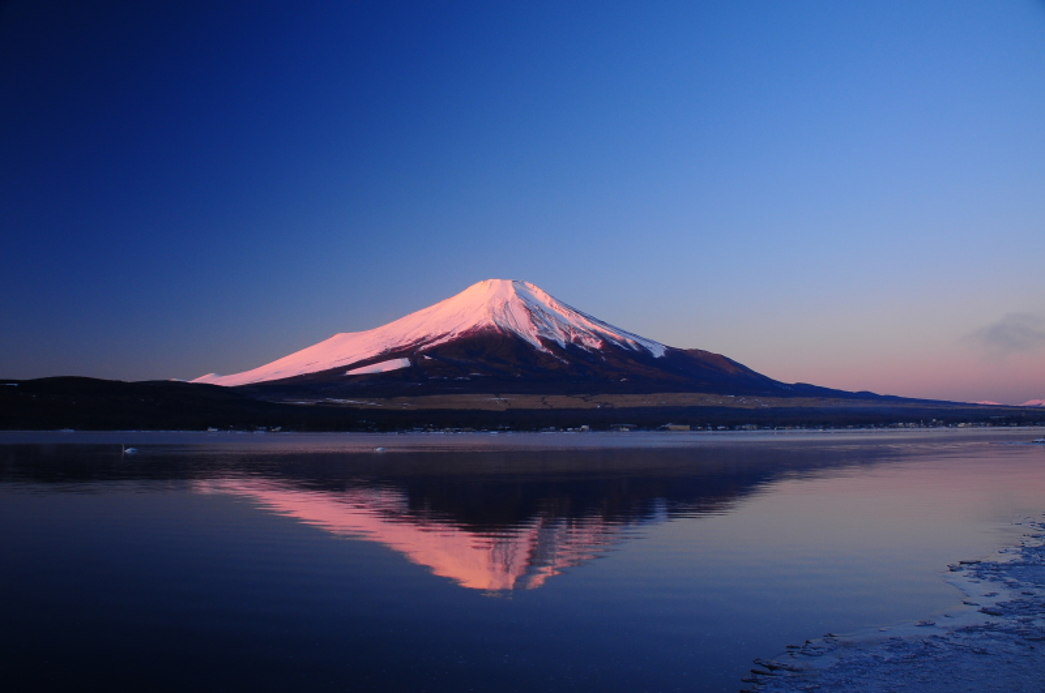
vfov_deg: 43.5
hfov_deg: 62.0
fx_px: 870
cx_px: 522
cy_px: 346
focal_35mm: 30
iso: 200
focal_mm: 20
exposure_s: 1/6
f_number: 13
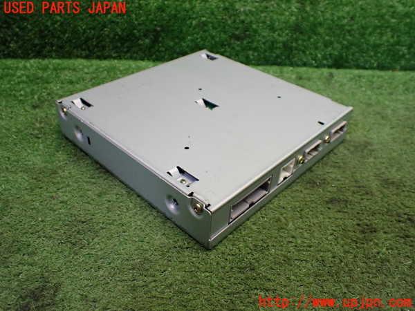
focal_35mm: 30
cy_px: 156
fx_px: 360
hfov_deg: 60.0
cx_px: 208
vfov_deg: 46.8
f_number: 2.3
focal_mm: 5.4
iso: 500
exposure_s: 1/125
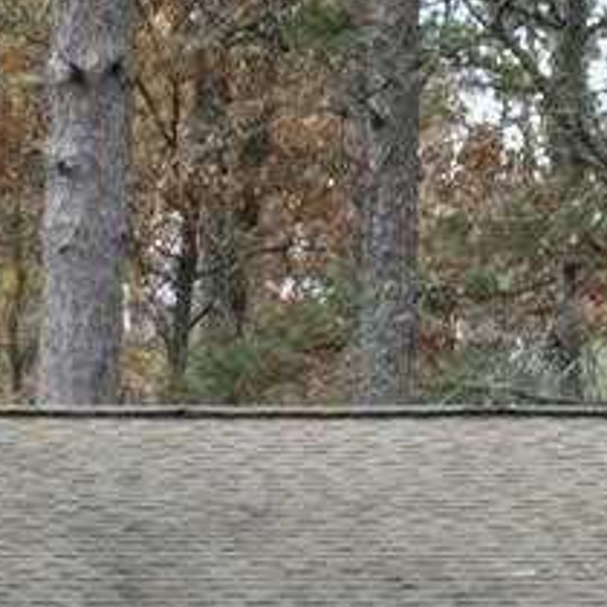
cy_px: 723
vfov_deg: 5.8
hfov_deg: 5.8
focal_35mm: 303
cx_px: 517
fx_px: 6011
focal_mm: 20
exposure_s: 1/5
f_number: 8
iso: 200
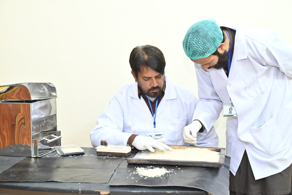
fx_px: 495
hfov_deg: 32.9
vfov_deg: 22.3
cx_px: 146
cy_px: 98
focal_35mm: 61
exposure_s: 1/60
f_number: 5.6
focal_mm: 61
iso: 5000
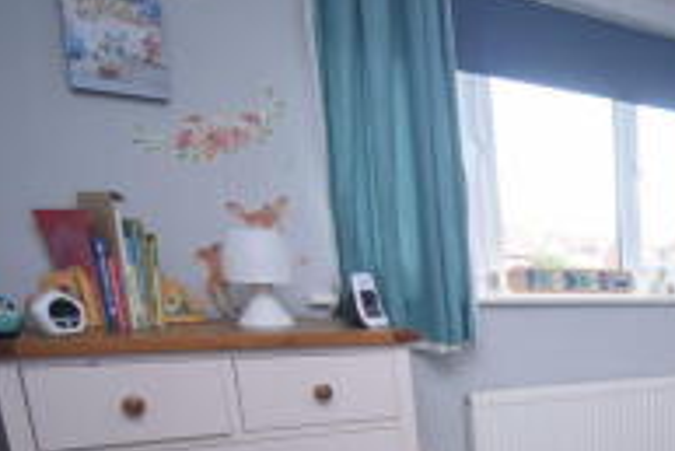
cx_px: 769
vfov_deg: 32.2
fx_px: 694
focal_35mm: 37
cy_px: 484
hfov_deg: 40.2
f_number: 5
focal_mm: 10
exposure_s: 1/100
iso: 400
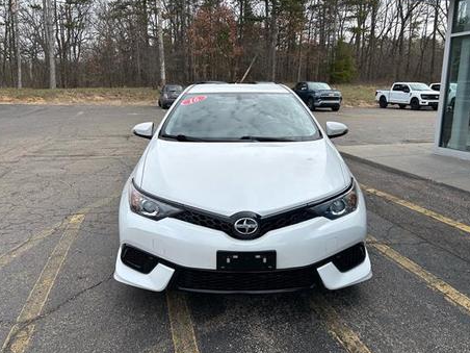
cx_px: 239
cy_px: 170
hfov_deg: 61.7
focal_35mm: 29
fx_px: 394
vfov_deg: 48.2
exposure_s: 1/1645
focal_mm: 5.7
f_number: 1.5
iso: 50
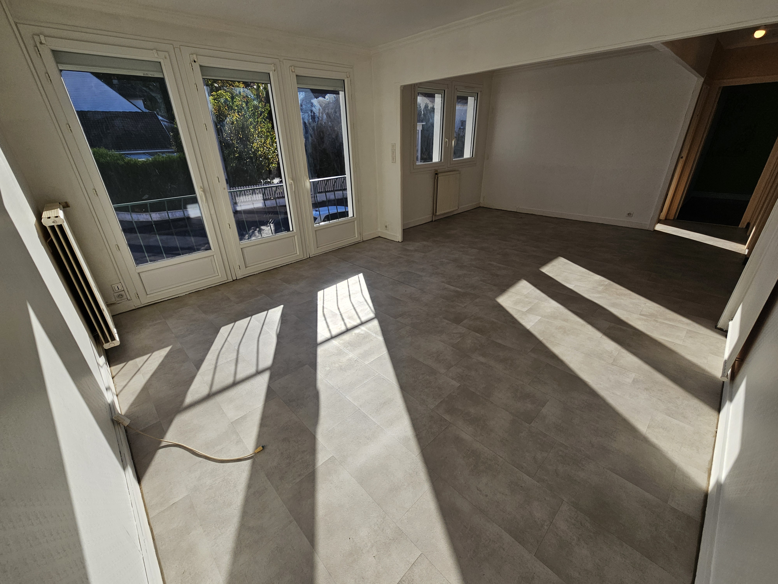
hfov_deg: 106.2
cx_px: 389
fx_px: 292
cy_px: 292
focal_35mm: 13
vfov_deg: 89.9
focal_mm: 2.2
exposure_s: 1/1799
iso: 50
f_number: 2.2
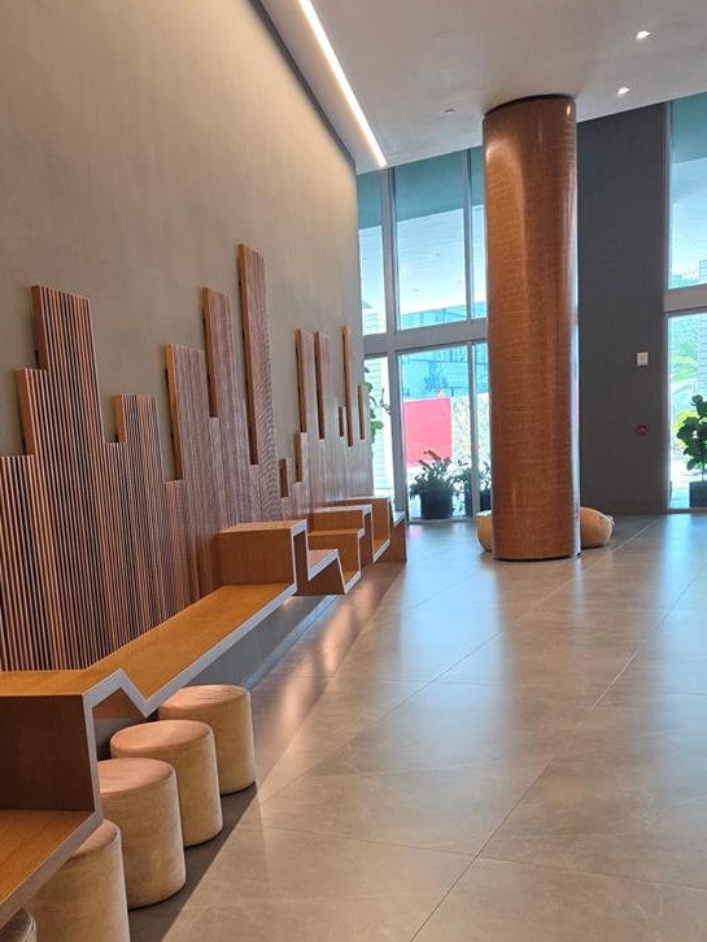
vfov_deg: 48.0
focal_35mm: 38
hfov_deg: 37.0
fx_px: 1034
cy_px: 642
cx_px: 193
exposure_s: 1/120
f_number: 1.8
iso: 125
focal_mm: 5.4
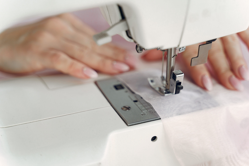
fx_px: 519
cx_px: 124
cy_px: 83
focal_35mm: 75
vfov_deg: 18.2
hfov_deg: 27.0
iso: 400
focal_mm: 75
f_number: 3.2
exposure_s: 1/250
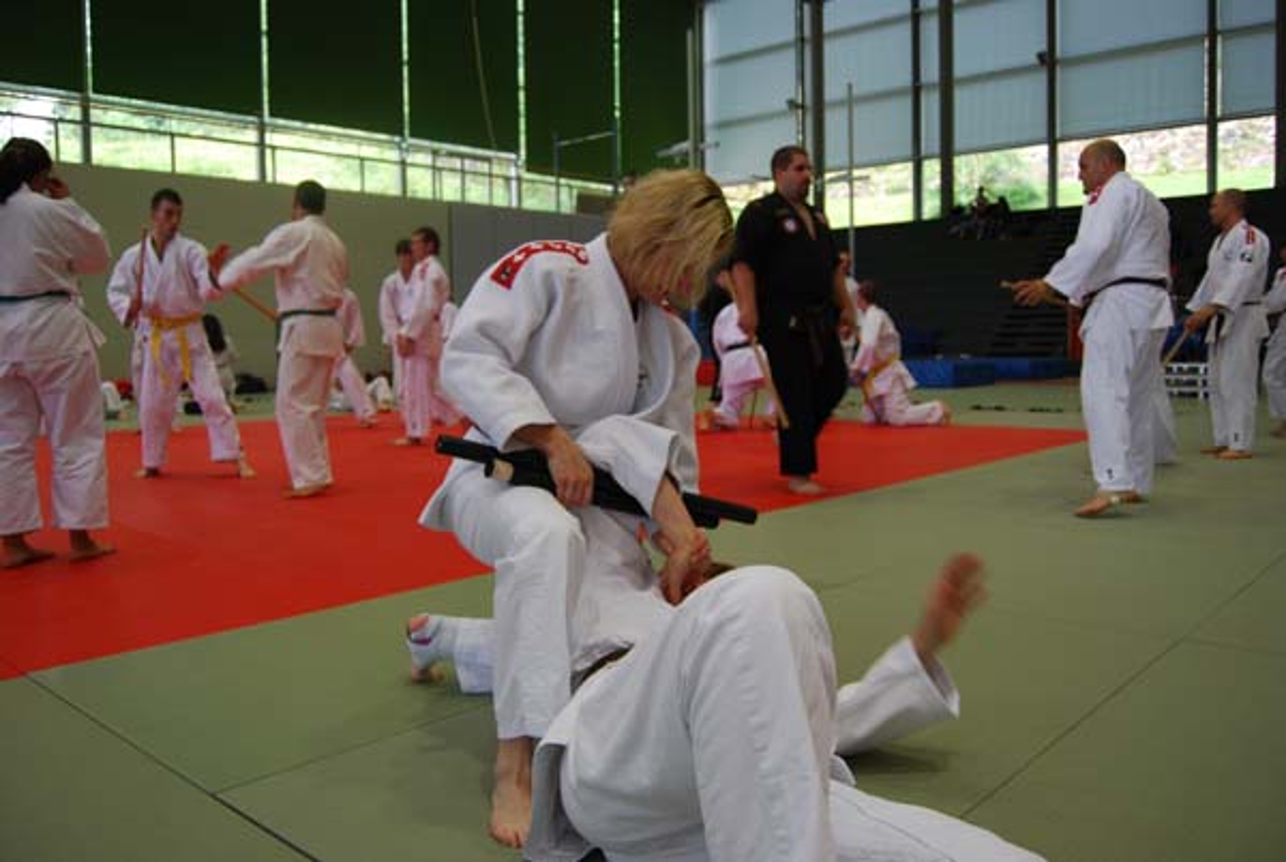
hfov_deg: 64.5
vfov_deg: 45.8
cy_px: 431
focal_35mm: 28
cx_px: 643
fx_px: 1020
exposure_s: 1/50
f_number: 3.5
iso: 200
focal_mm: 19
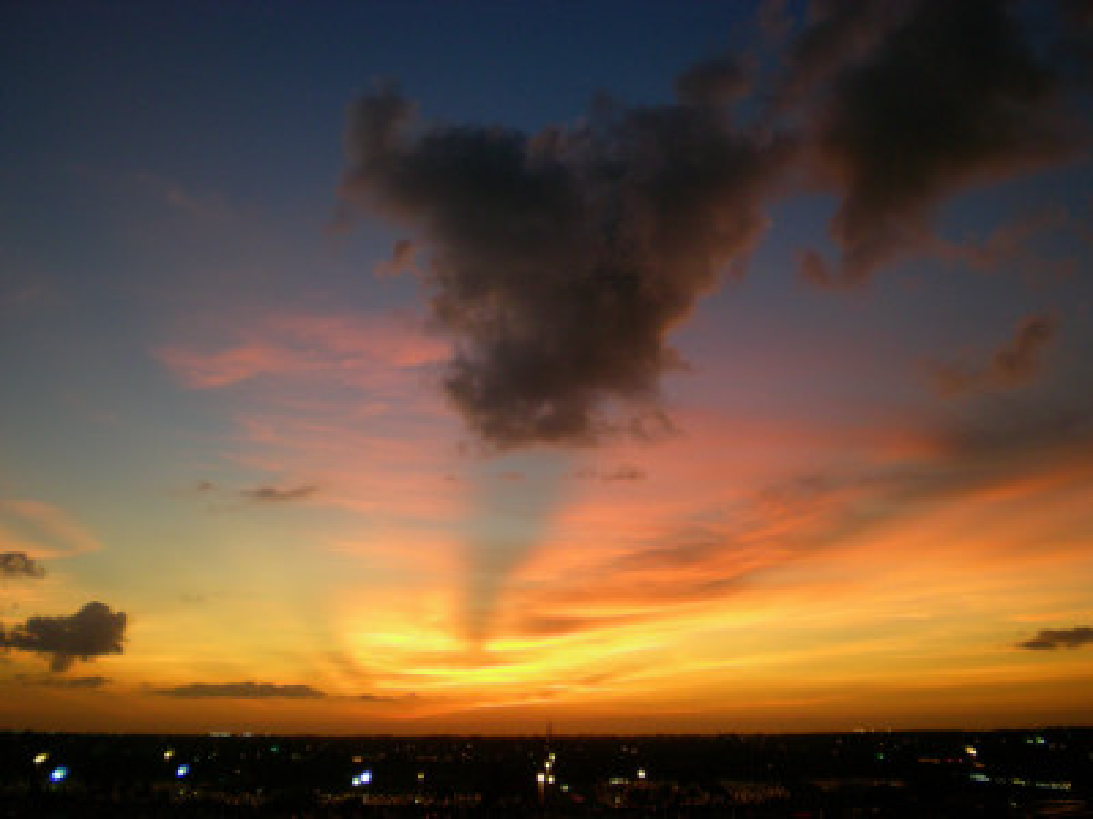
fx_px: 1200
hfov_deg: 49.0
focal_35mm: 38
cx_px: 546
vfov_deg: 37.7
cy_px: 410
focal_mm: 6.3
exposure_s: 1/58.2
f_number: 3.1
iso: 159
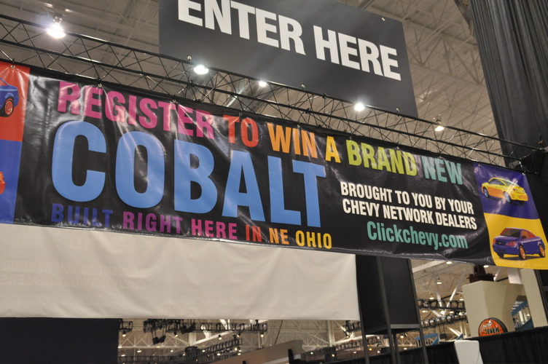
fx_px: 570
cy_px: 182
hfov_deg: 51.3
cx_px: 274
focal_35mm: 38
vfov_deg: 35.4
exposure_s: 1/50
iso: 800
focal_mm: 25
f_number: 8
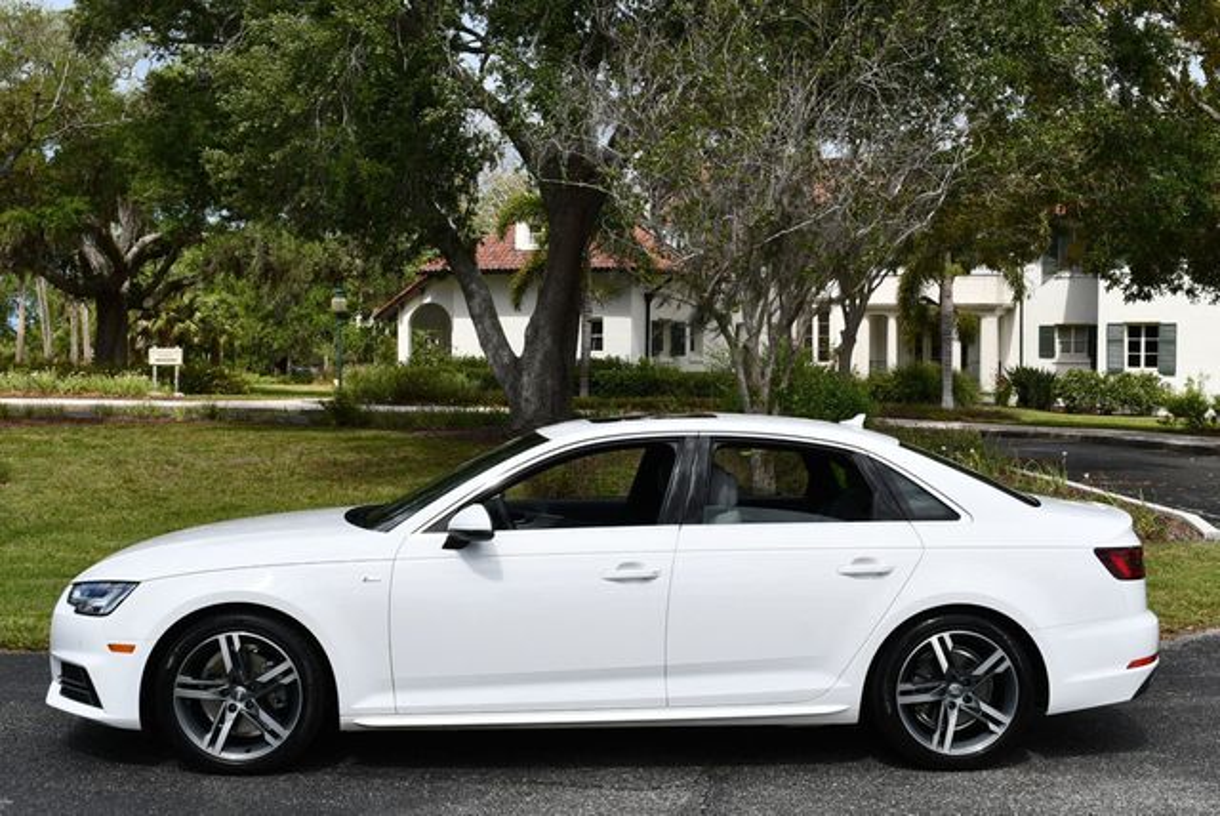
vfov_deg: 28.1
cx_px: 610
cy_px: 408
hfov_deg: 41.1
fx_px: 1628
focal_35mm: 48
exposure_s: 1/320
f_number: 9
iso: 100
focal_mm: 24
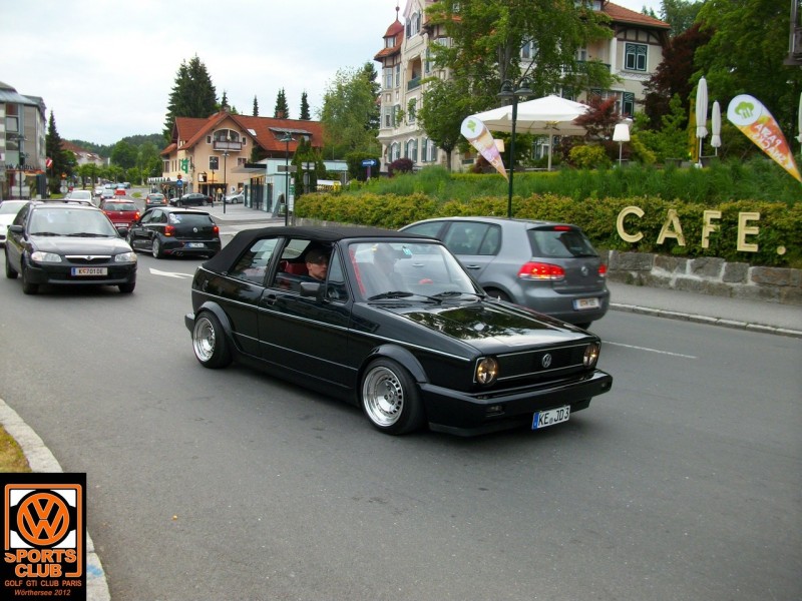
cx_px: 401
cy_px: 300
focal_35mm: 34
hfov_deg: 54.0
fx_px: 788
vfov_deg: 41.8
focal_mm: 5.7
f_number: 2.9
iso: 80
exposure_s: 1/169
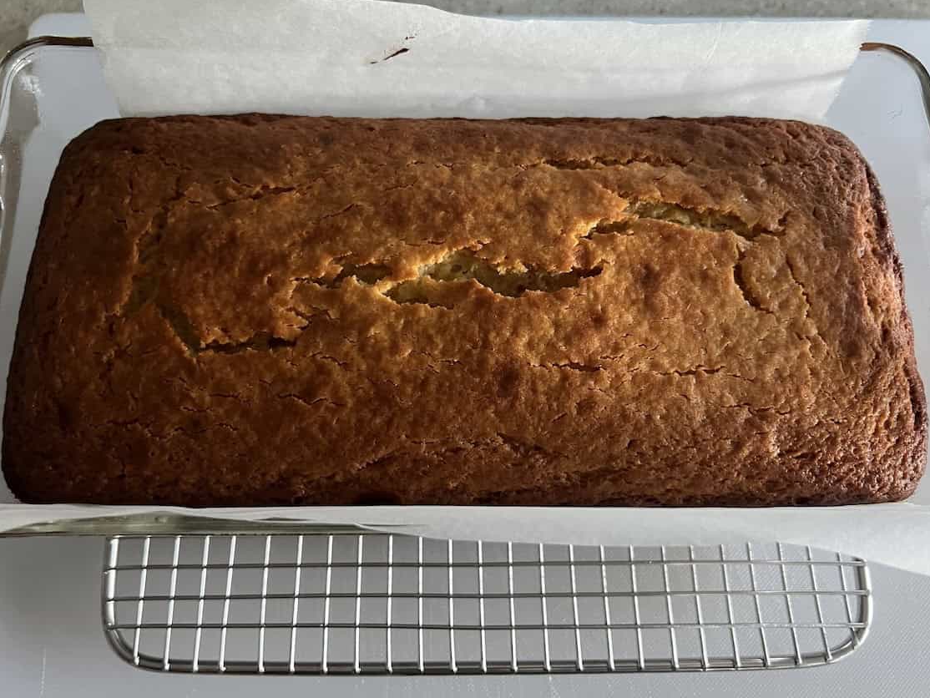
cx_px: 447
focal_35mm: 28
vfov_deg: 49.7
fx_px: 752
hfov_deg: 63.4
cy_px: 372
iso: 500
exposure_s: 1/60
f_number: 1.5
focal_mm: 5.7
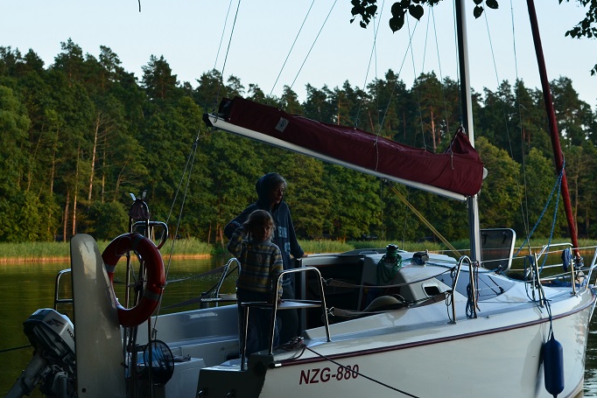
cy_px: 264
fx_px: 1273
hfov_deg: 26.3
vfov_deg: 17.7
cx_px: 359
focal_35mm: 77
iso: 320
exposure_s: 1/125
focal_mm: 35
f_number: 5.6
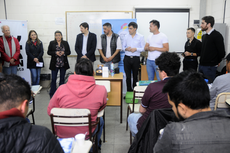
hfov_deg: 53.2
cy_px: 76
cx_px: 115
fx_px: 230
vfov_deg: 36.8
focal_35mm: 36
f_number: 3.8
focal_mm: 24
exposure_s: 1/40
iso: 800
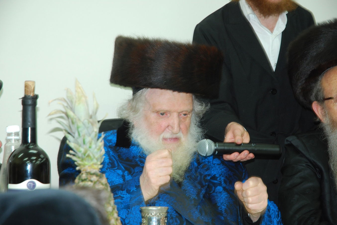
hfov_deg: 19.4
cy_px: 112
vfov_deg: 13.1
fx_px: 984
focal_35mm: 105
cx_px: 168
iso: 400
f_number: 4.5
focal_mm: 70
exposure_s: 1/60
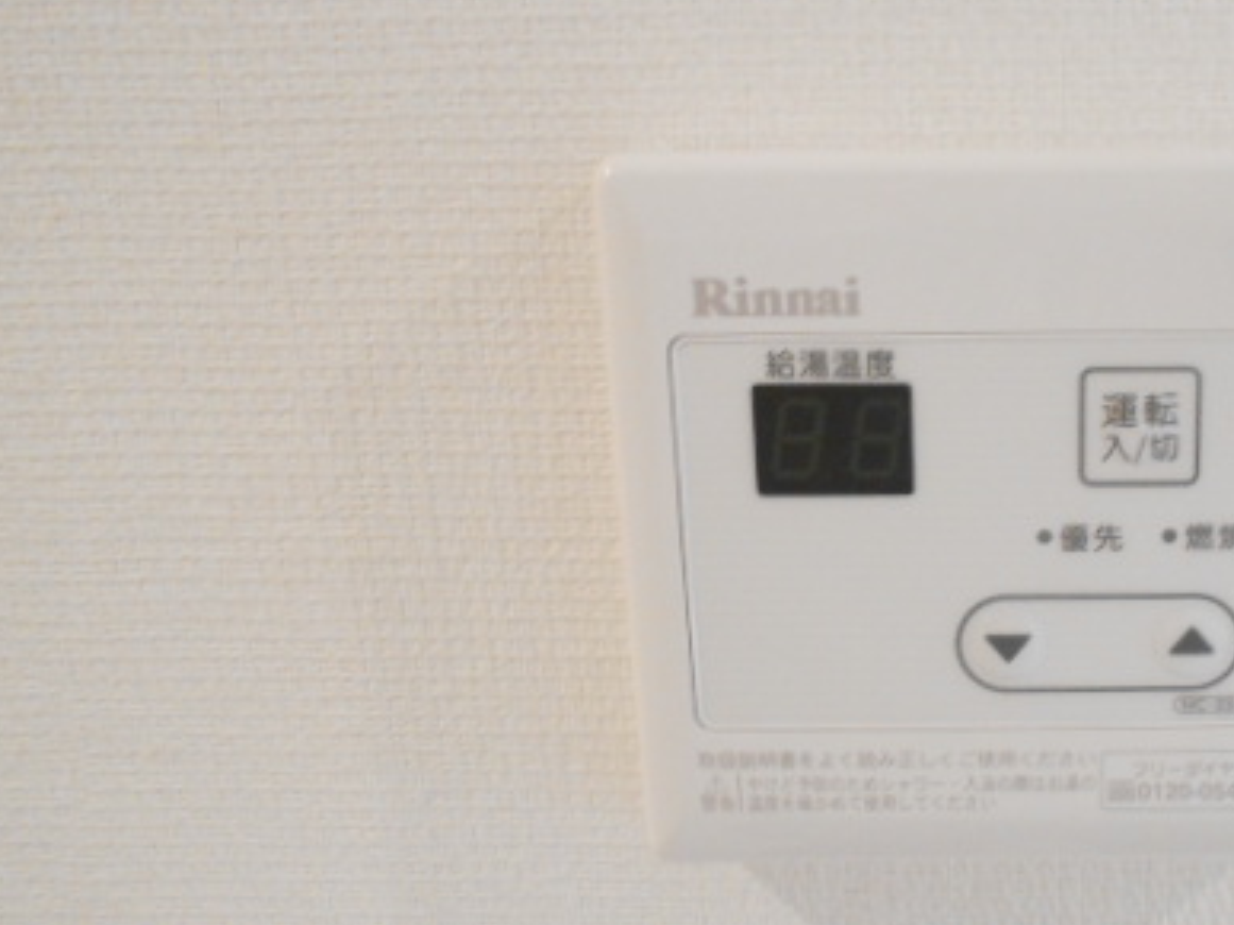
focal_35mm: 43
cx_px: 998
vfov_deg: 33.5
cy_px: 539
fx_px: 1532
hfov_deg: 41.8
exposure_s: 1/25
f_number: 3.2
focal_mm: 4.6
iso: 400
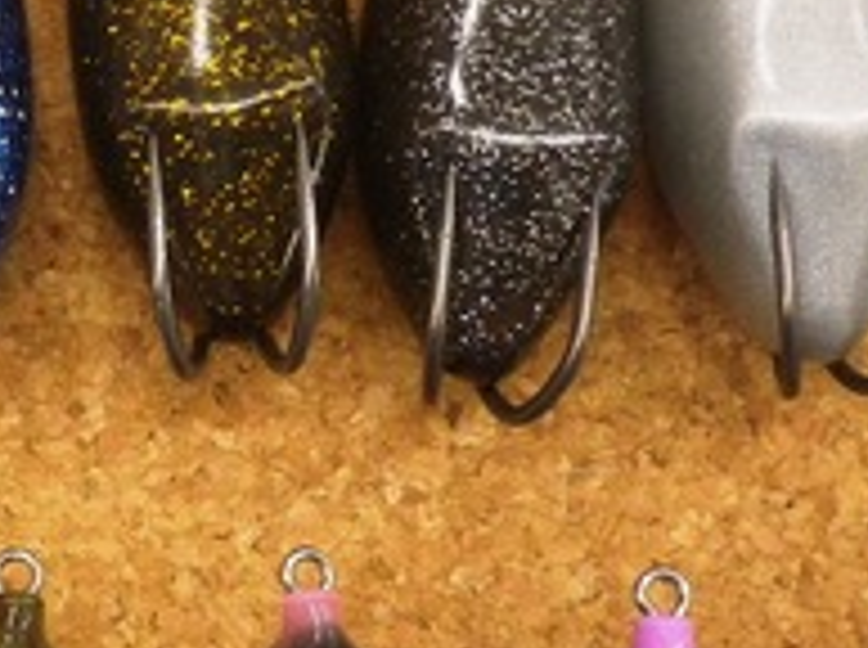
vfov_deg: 13.0
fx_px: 2828
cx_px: -148
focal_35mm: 113
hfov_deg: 16.8
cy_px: 522
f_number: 3.8
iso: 320
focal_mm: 6.1
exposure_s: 1/50
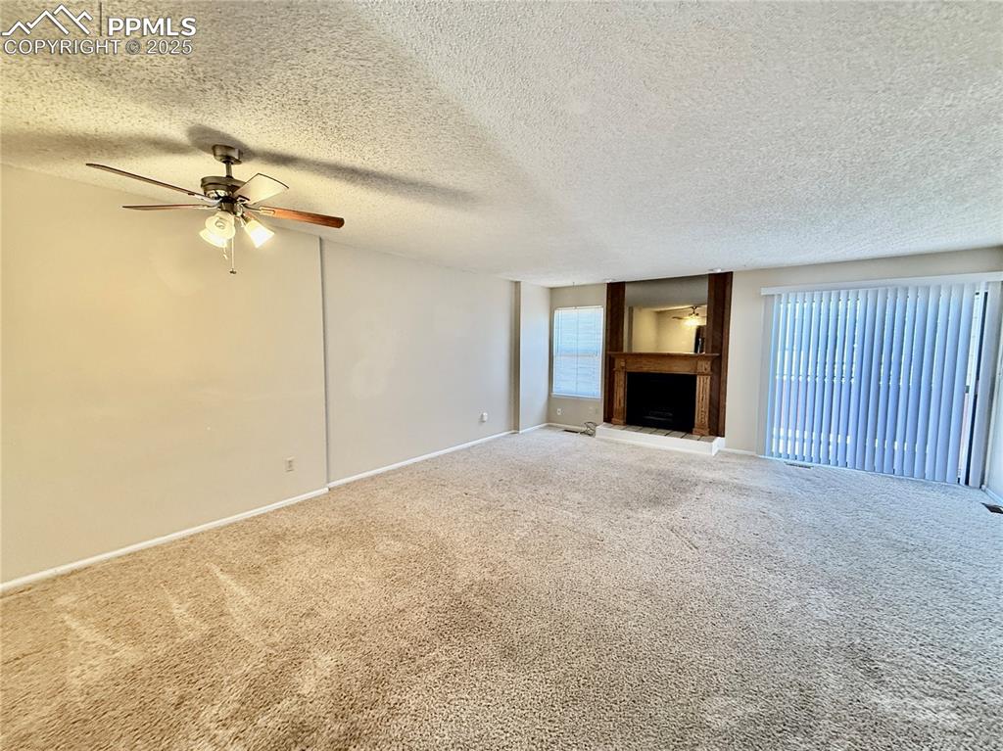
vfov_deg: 85.6
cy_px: 376
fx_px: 405
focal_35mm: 14
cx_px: 502
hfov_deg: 102.1
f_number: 2.2
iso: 400
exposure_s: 1/60
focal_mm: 2.22
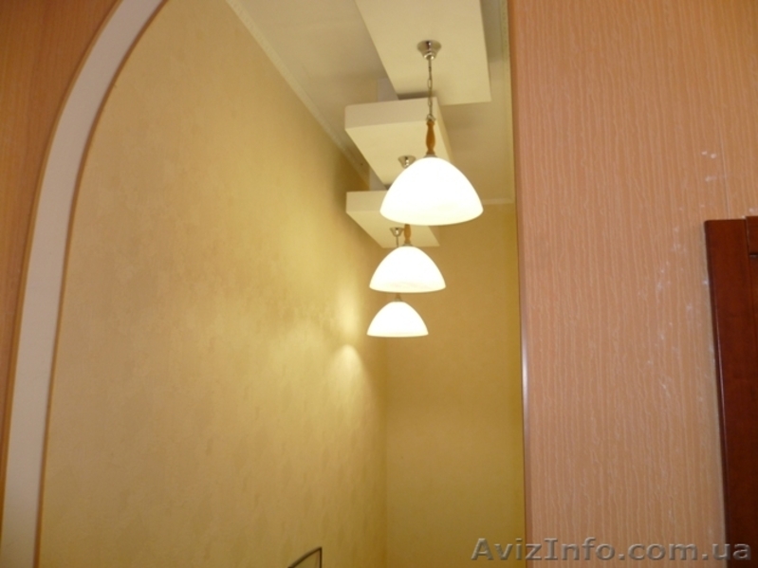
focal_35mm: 28
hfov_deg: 63.5
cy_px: 284
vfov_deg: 49.7
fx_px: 613
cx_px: 379
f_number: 2.8
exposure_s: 1/20
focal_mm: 5
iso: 100
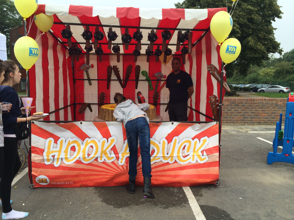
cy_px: 110
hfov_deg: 60.0
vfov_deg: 46.8
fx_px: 255
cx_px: 147
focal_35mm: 30
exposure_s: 1/789
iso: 32
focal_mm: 4.12
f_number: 2.2
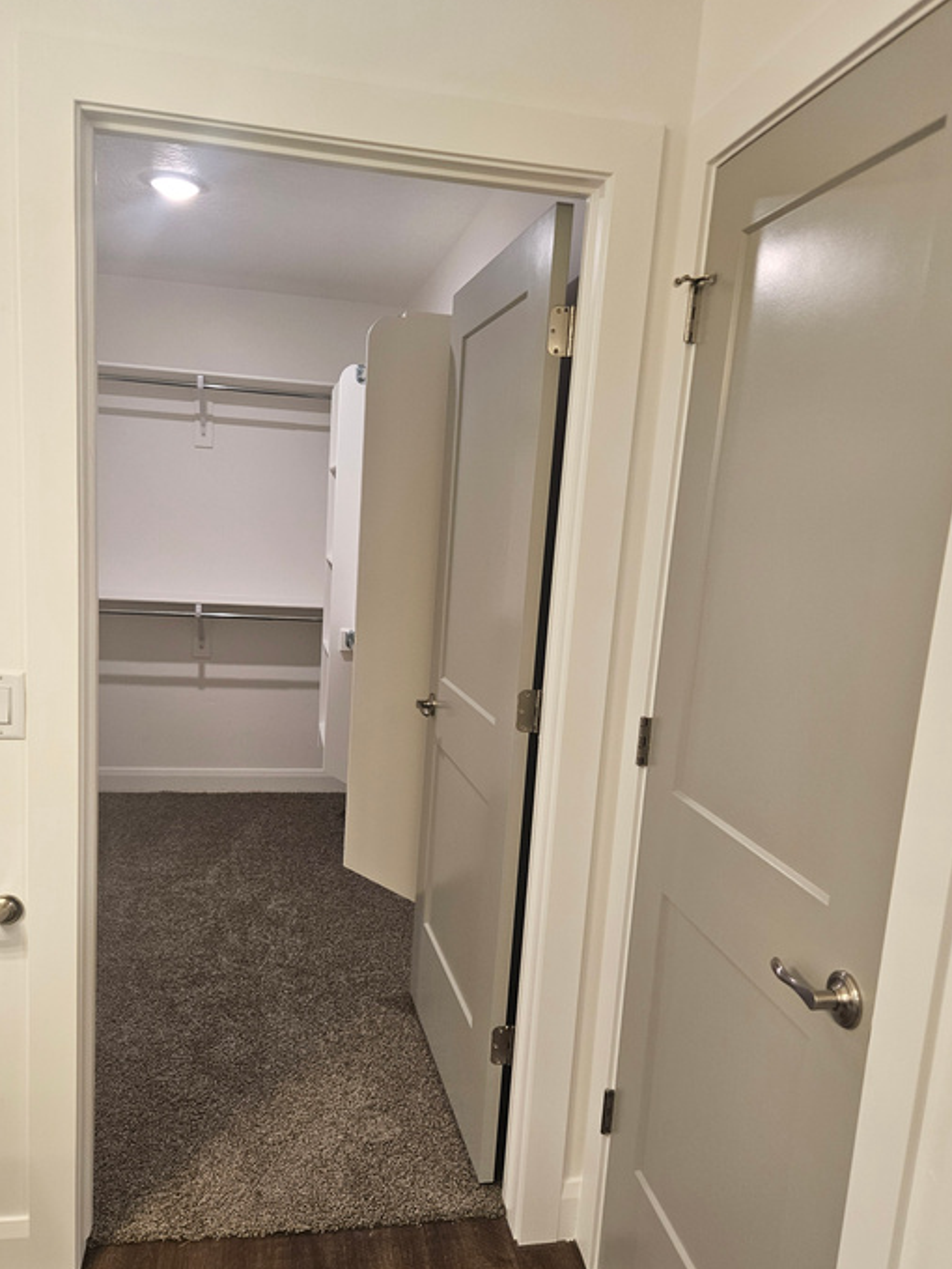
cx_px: 442
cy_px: 675
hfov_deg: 53.1
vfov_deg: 67.2
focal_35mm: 26
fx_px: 952
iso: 200
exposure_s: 1/120
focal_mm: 5.4
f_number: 1.8
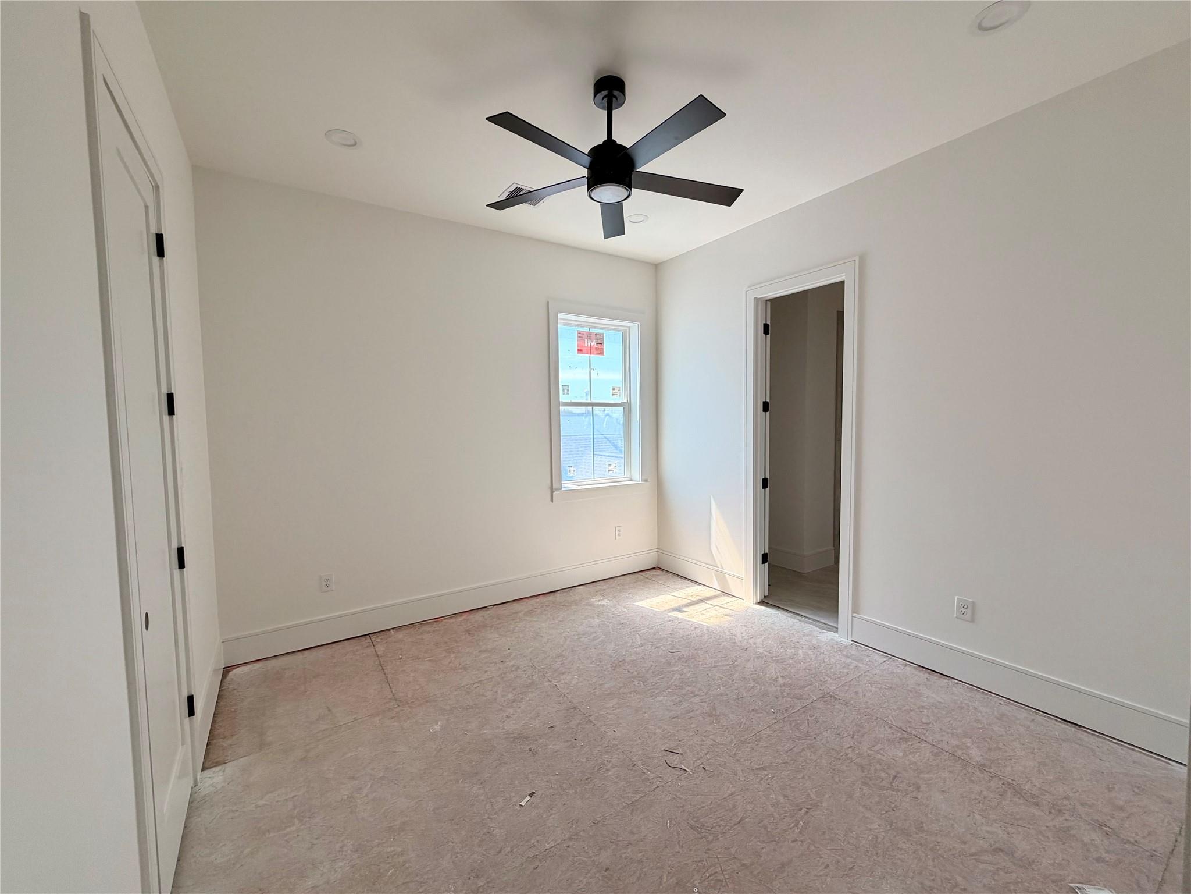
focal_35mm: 14
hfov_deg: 102.1
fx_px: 482
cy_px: 447
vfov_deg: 85.7
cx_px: 596
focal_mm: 2.22
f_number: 2.2
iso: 50
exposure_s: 1/149
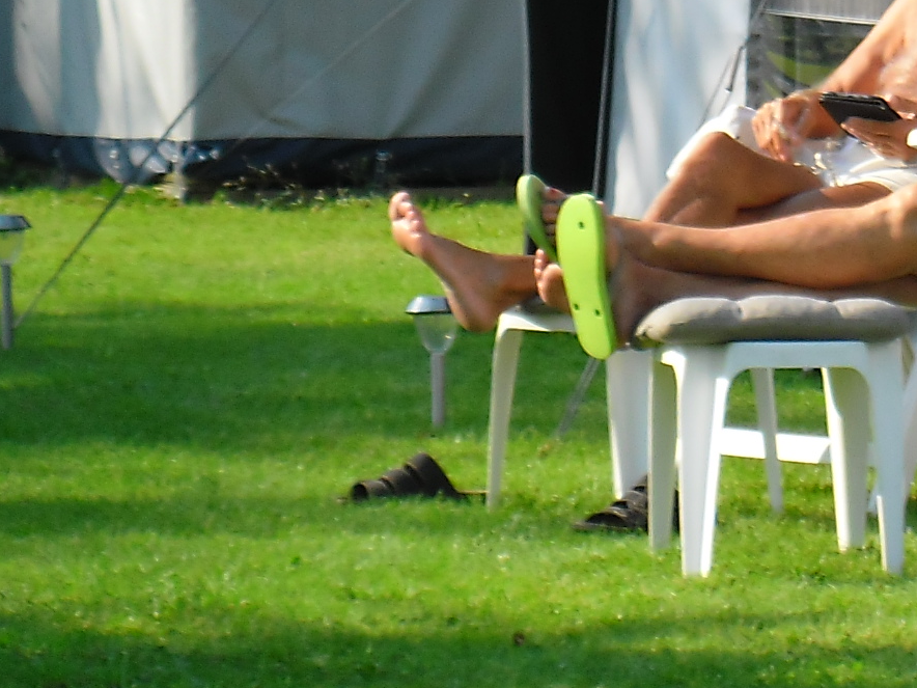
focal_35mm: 396
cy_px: -102
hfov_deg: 5.0
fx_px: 10490
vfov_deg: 3.7
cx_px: 978
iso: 80
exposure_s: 1/133
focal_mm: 24.5
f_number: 5.9
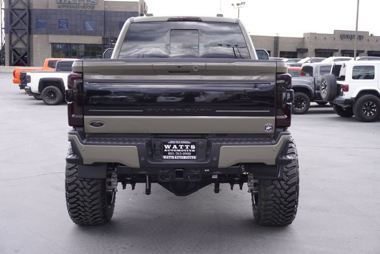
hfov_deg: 39.9
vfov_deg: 27.3
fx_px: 523
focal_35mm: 50
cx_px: 190
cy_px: 127
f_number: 6.3
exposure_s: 1/80
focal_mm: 33
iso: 100
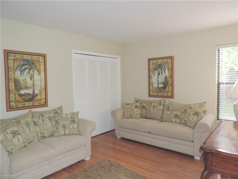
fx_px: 165
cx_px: 119
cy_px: 90
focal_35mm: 24
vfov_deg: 56.8
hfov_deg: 71.6
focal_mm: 4.3
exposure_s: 1/30
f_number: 3
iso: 200
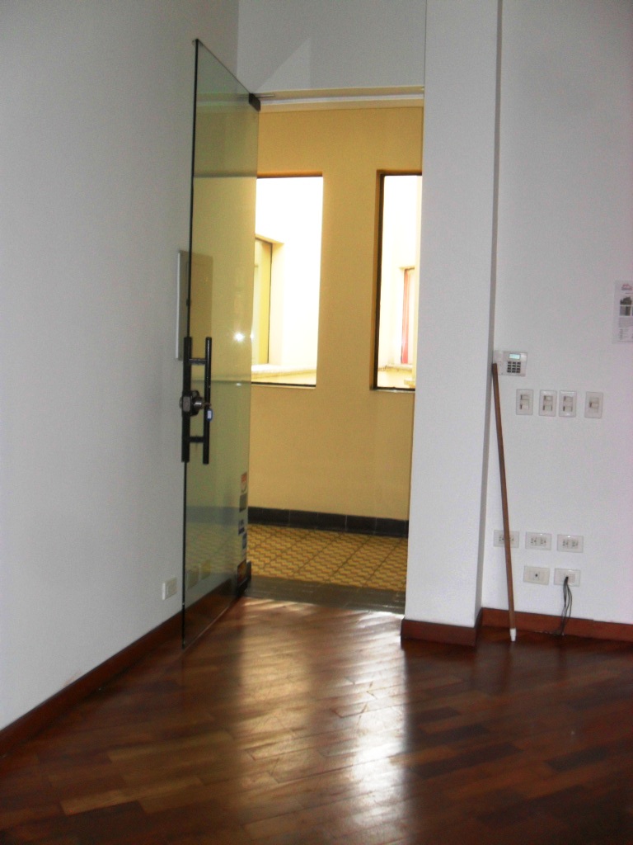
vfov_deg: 52.6
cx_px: 316
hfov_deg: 40.7
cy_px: 422
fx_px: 853
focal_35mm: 35
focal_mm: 6.2
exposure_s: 1/45
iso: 200
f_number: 2.8
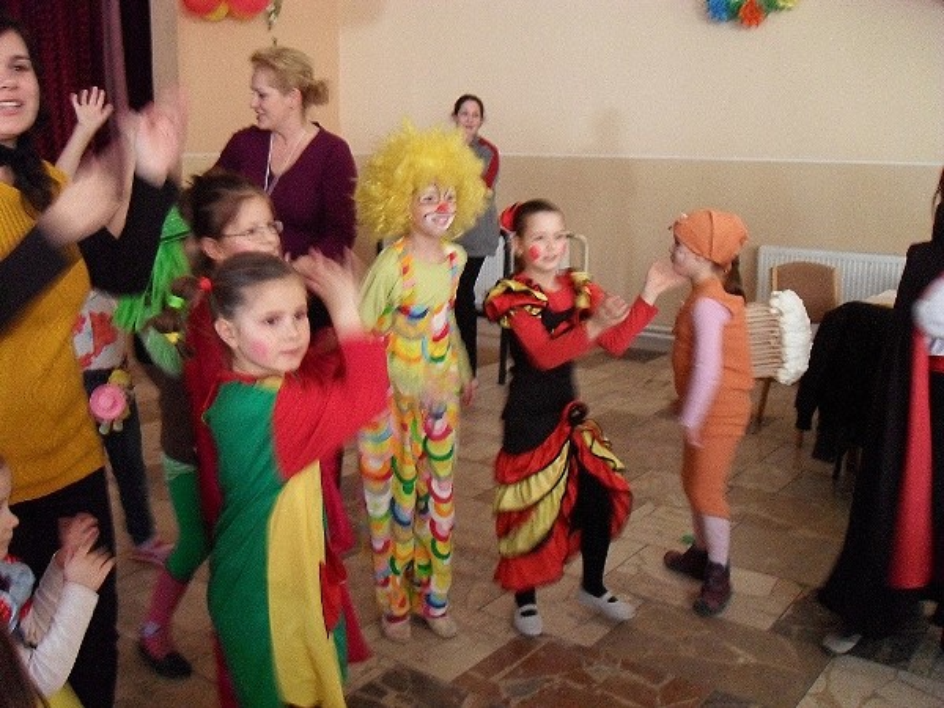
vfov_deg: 40.7
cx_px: 472
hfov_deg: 52.6
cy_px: 354
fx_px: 954
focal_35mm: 35
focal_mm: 6.2
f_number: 2.8
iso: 320
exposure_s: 1/15
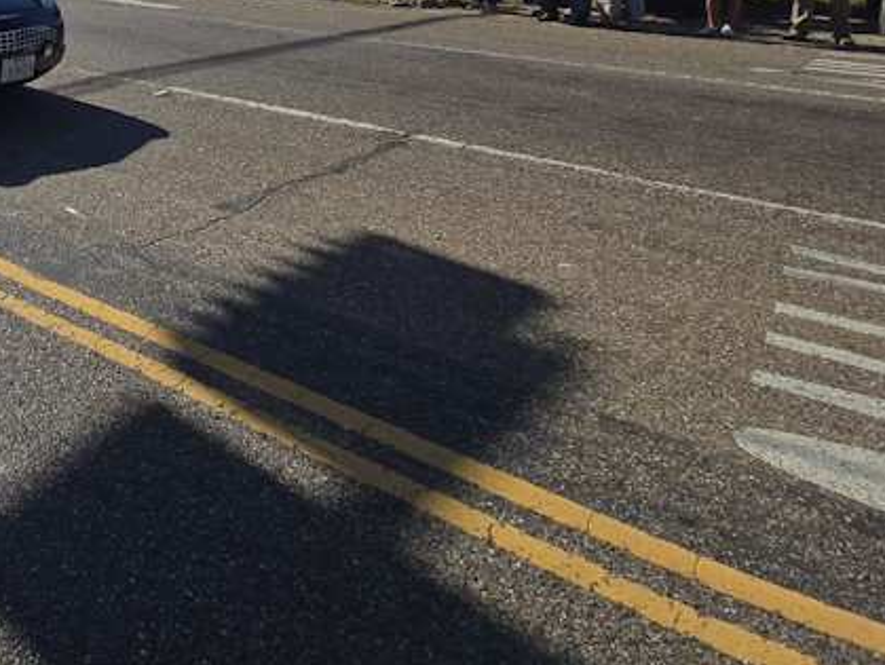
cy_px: -25
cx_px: -103
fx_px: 793
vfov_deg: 39.2
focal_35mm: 31
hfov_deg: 43.8
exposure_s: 1/3819
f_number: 2.2
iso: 50
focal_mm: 2.2
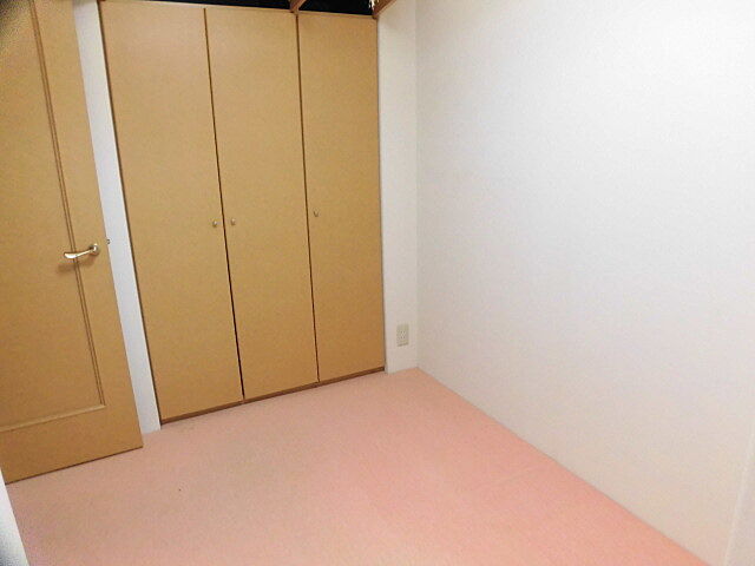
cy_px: 283
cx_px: 378
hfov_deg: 71.6
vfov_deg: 56.8
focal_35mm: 24
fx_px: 523
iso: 400
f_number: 3.1
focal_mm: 4.3
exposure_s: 1/25
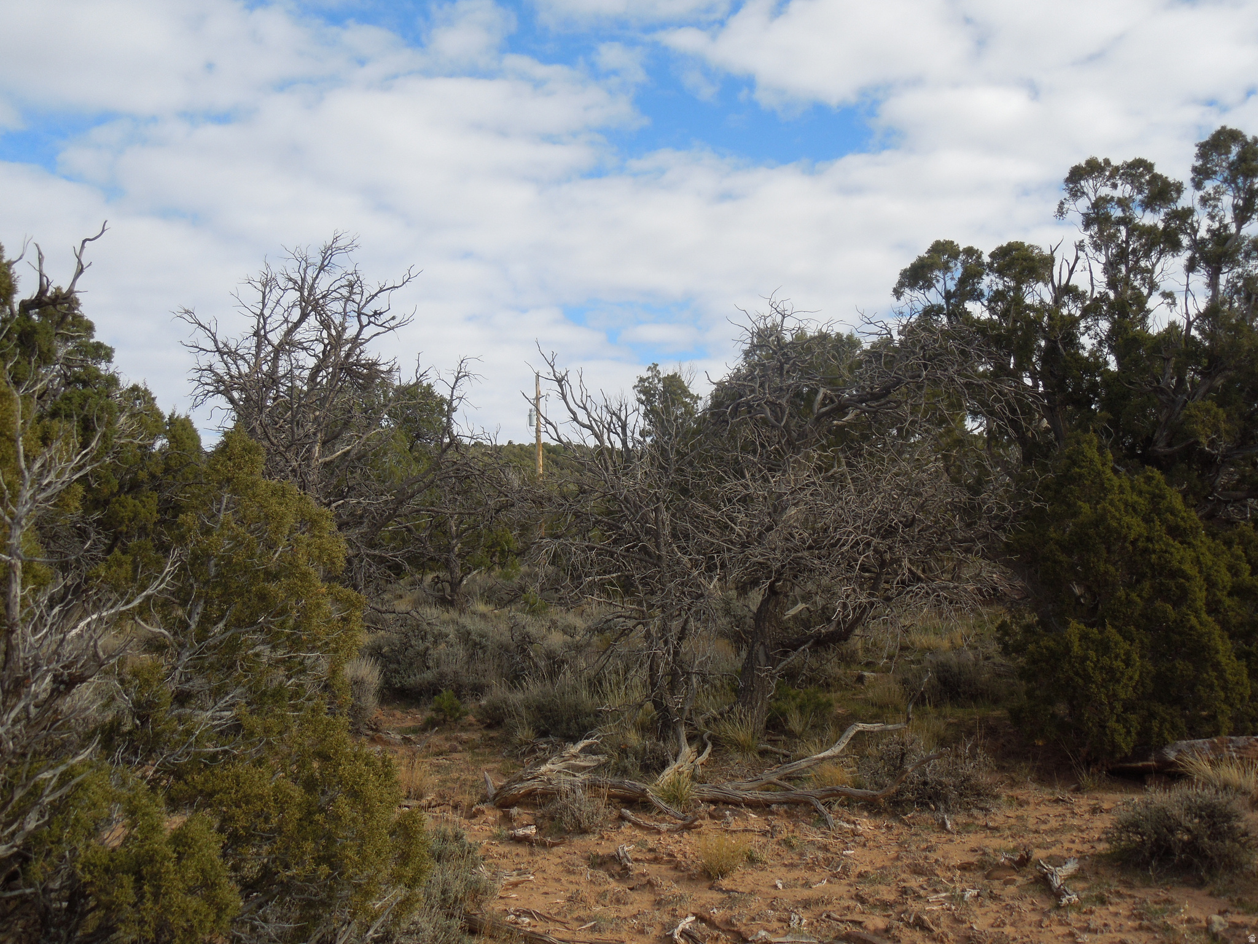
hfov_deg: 47.9
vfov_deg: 36.8
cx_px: 629
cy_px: 472
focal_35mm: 39
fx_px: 1417
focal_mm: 7
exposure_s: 1/640
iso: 100
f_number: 3.8
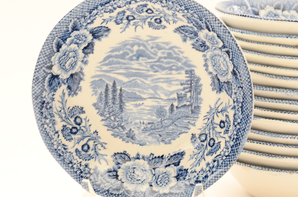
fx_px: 735
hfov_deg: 22.8
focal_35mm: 89
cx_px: 198
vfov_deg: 15.3
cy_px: 104
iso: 250
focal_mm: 38
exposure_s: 1/80
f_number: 10
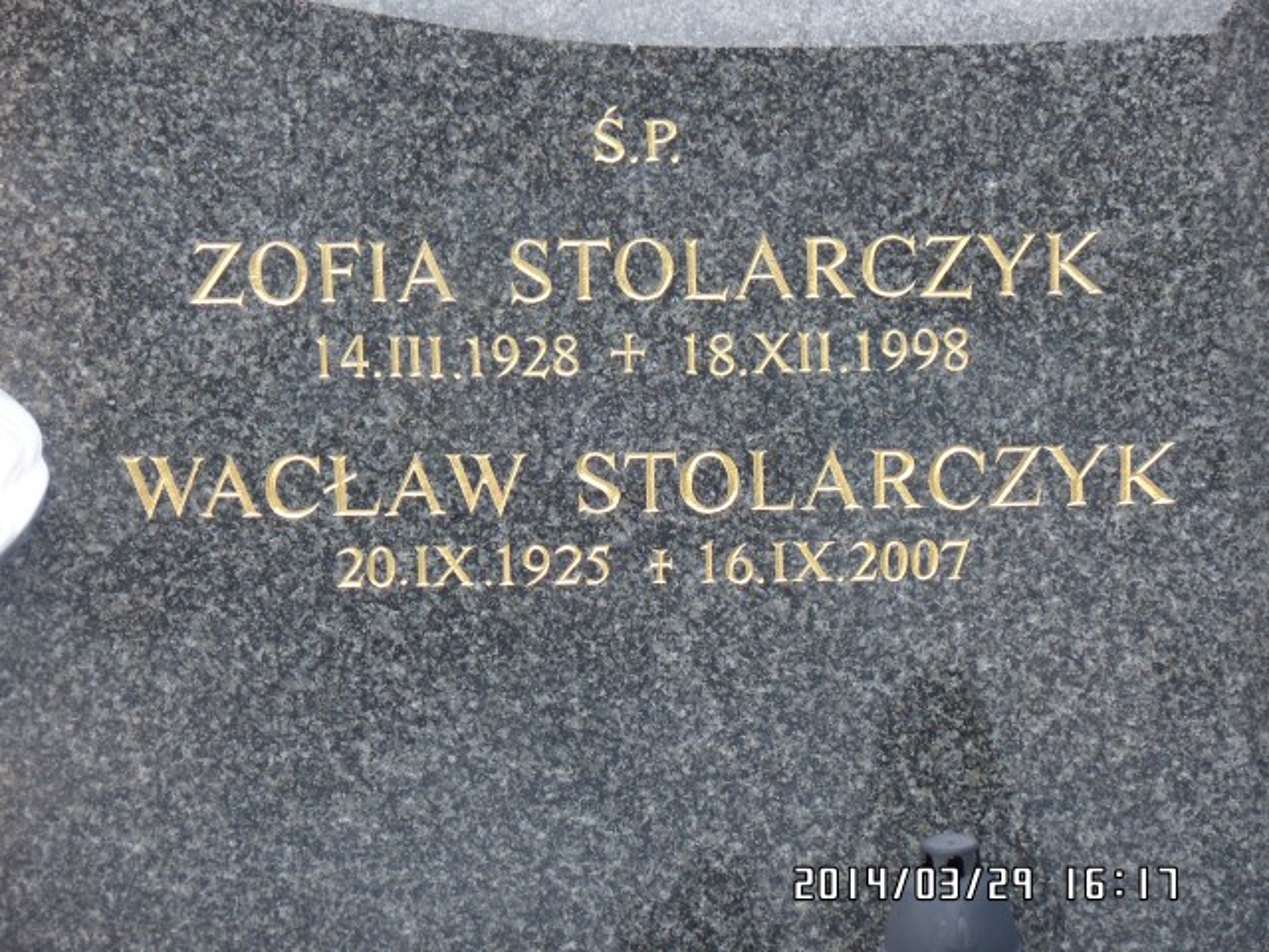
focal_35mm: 173
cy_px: 476
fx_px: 6342
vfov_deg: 8.6
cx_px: 634
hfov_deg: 11.4
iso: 120
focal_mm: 30.8
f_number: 4.5
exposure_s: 1/60
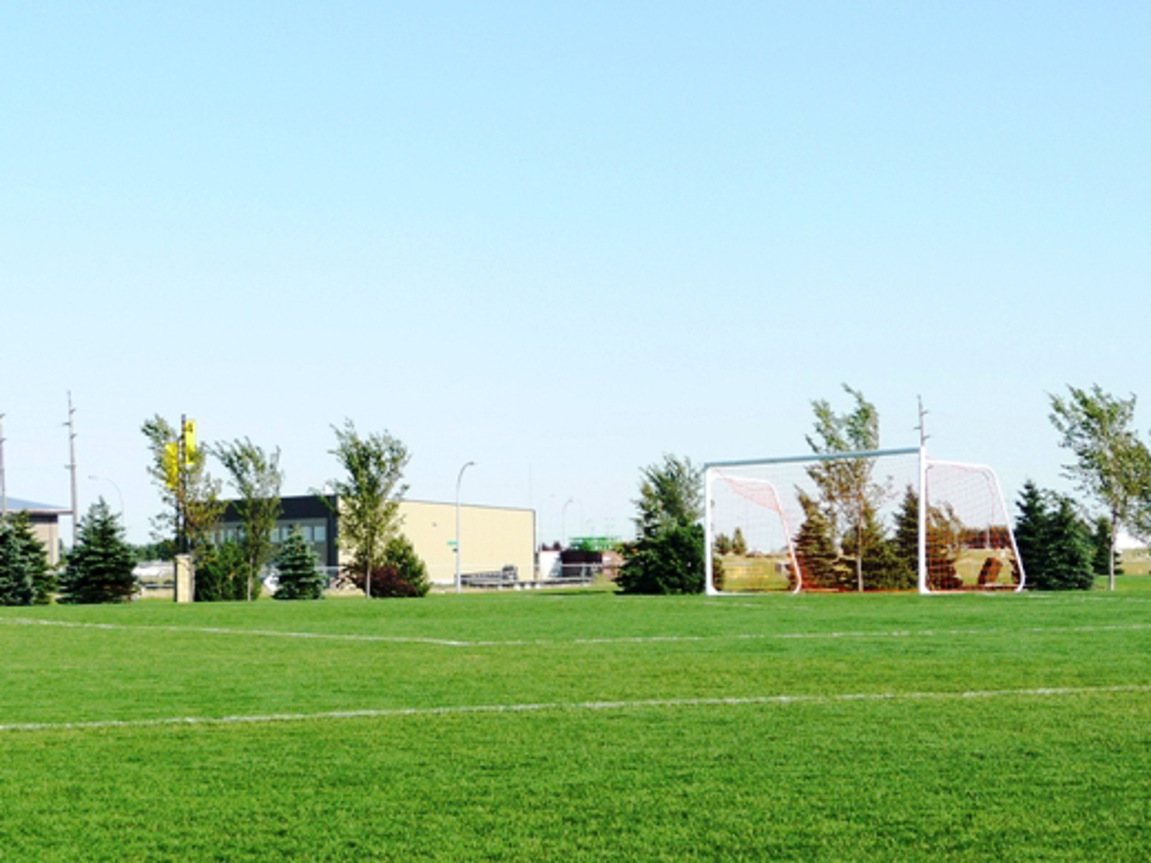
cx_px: 576
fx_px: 3491
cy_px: 432
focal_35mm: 105
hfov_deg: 18.7
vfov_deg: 14.1
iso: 100
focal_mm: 13.1
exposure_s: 1/320
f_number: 4.6
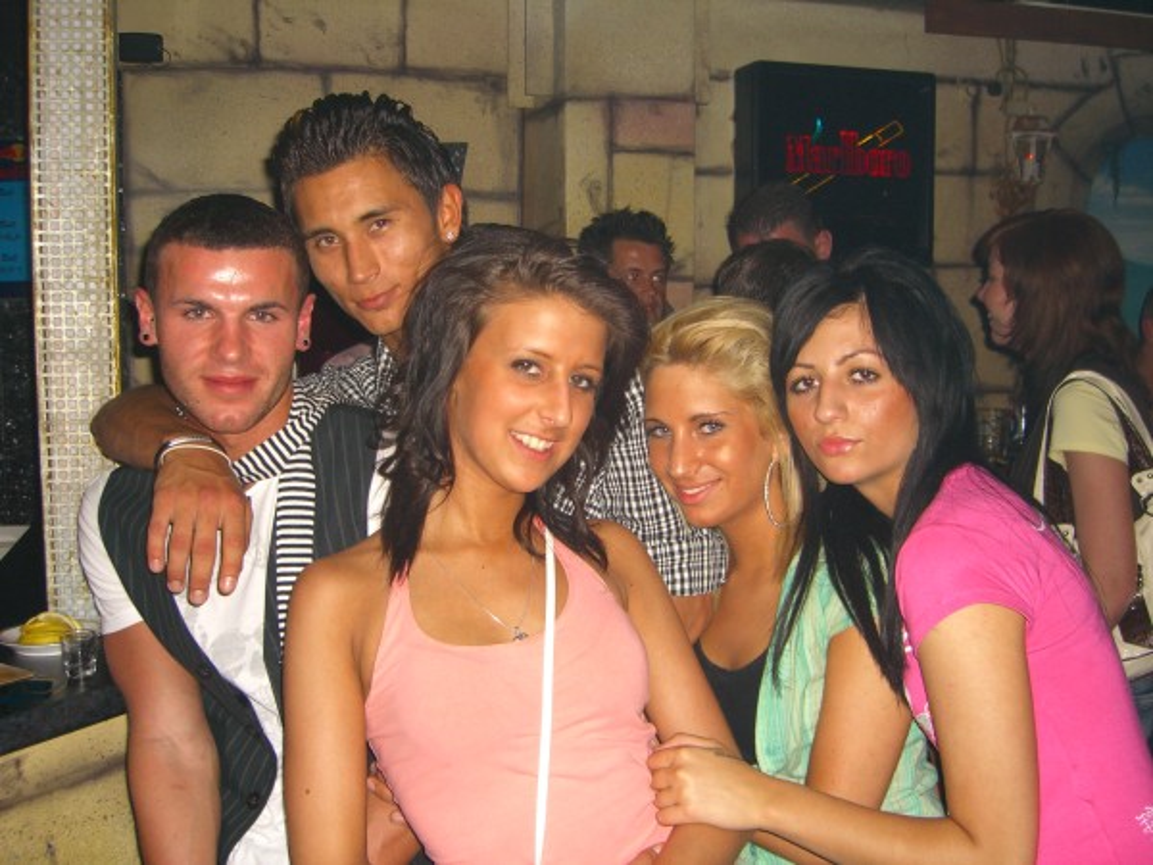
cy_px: 432
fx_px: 1266
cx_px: 576
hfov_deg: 49.0
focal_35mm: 38
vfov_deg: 37.7
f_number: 2.8
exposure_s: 1/60
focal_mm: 7.9
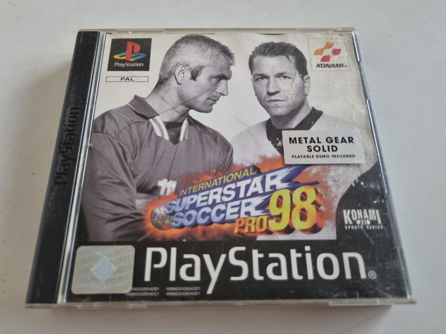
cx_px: 223
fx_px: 335
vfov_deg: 53.1
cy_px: 167
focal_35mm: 26
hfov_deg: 67.3
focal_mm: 5.4
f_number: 1.8
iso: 250
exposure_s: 1/50
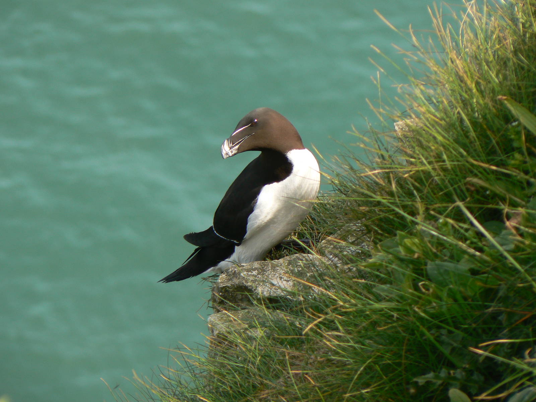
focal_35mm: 432
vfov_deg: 3.4
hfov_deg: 4.6
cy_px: 201
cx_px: 268
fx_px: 6689
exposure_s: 1/200
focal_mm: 72
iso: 80
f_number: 5.6
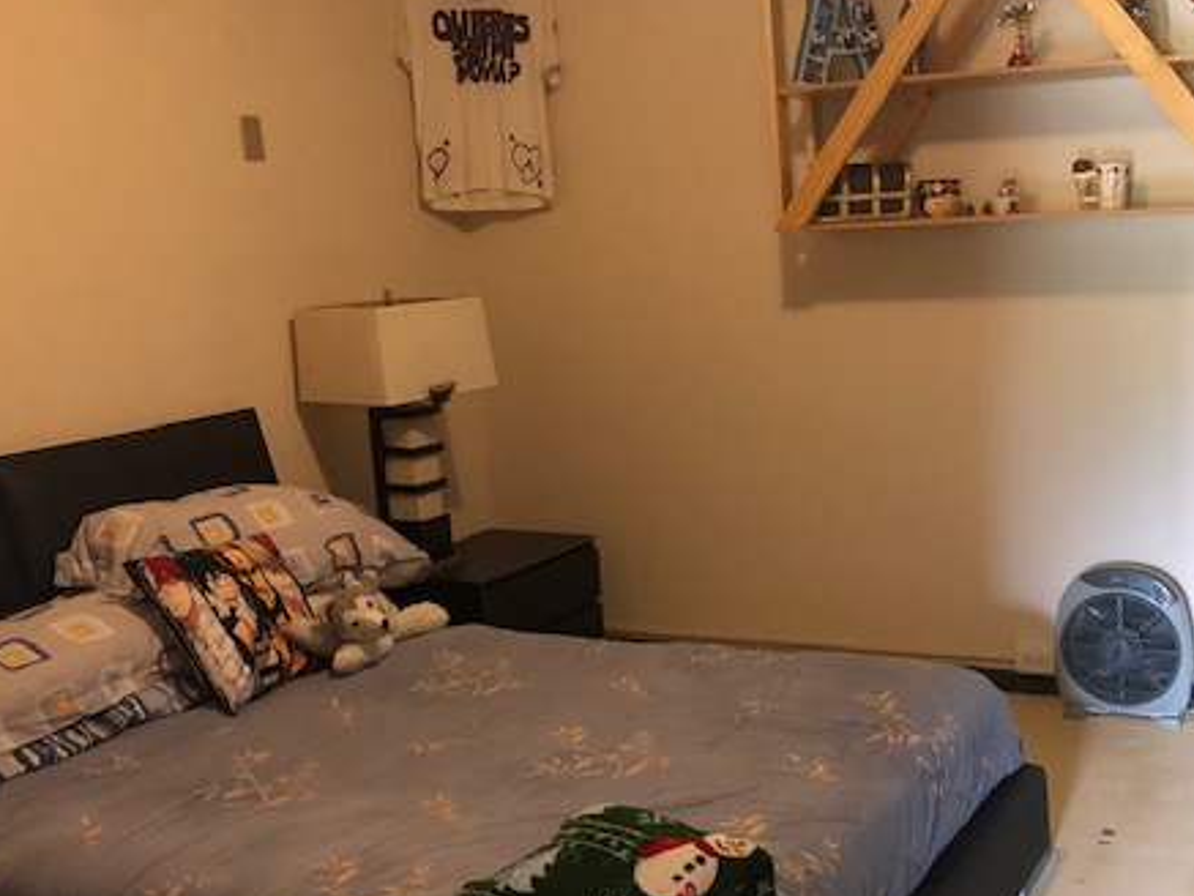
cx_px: 844
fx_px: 1415
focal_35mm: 41
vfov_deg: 35.0
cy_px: 538
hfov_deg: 44.7
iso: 100
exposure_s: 1/13
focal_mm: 3.99
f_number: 1.8
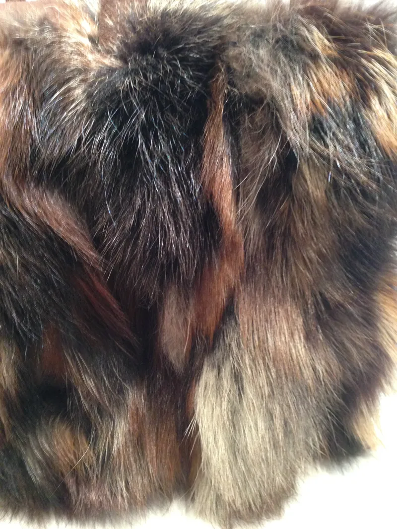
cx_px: 198
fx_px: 504
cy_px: 264
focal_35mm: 33
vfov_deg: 55.3
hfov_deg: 43.0
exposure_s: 1/20
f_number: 2.4
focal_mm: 4.12
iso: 320
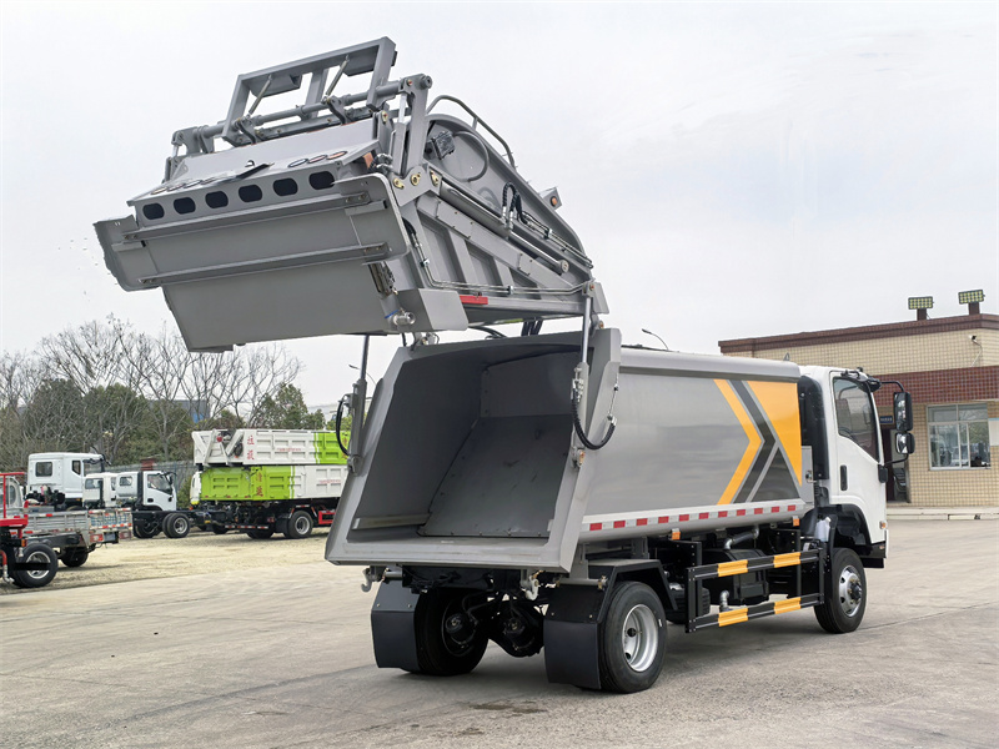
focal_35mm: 49
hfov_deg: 38.9
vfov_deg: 29.7
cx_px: 500
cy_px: 374
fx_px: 1414
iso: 50
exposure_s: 1/3165
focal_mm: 5.75
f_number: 2
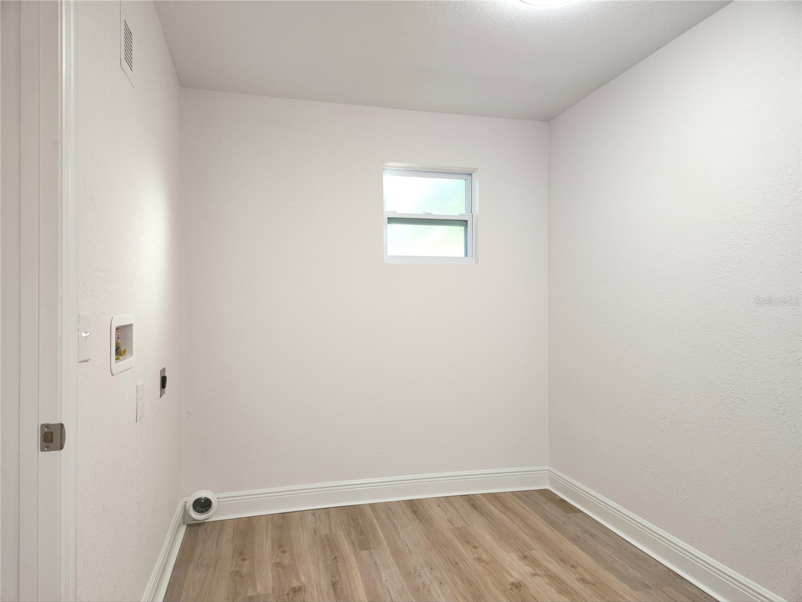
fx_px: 533
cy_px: 301
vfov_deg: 58.9
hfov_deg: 73.9
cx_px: 401
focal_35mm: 23
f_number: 1.8
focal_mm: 5.4
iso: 64
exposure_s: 1/60.2
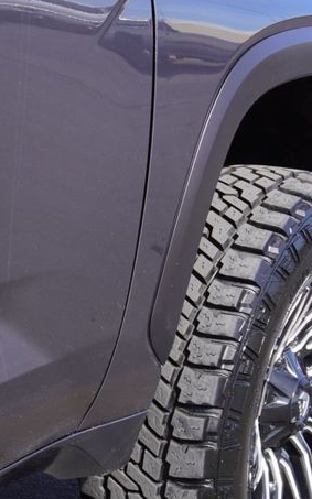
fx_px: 1130
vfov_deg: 24.9
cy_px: 229
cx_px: -74
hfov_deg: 15.1
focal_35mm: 83
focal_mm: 24
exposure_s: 1/100
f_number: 7.1
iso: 100
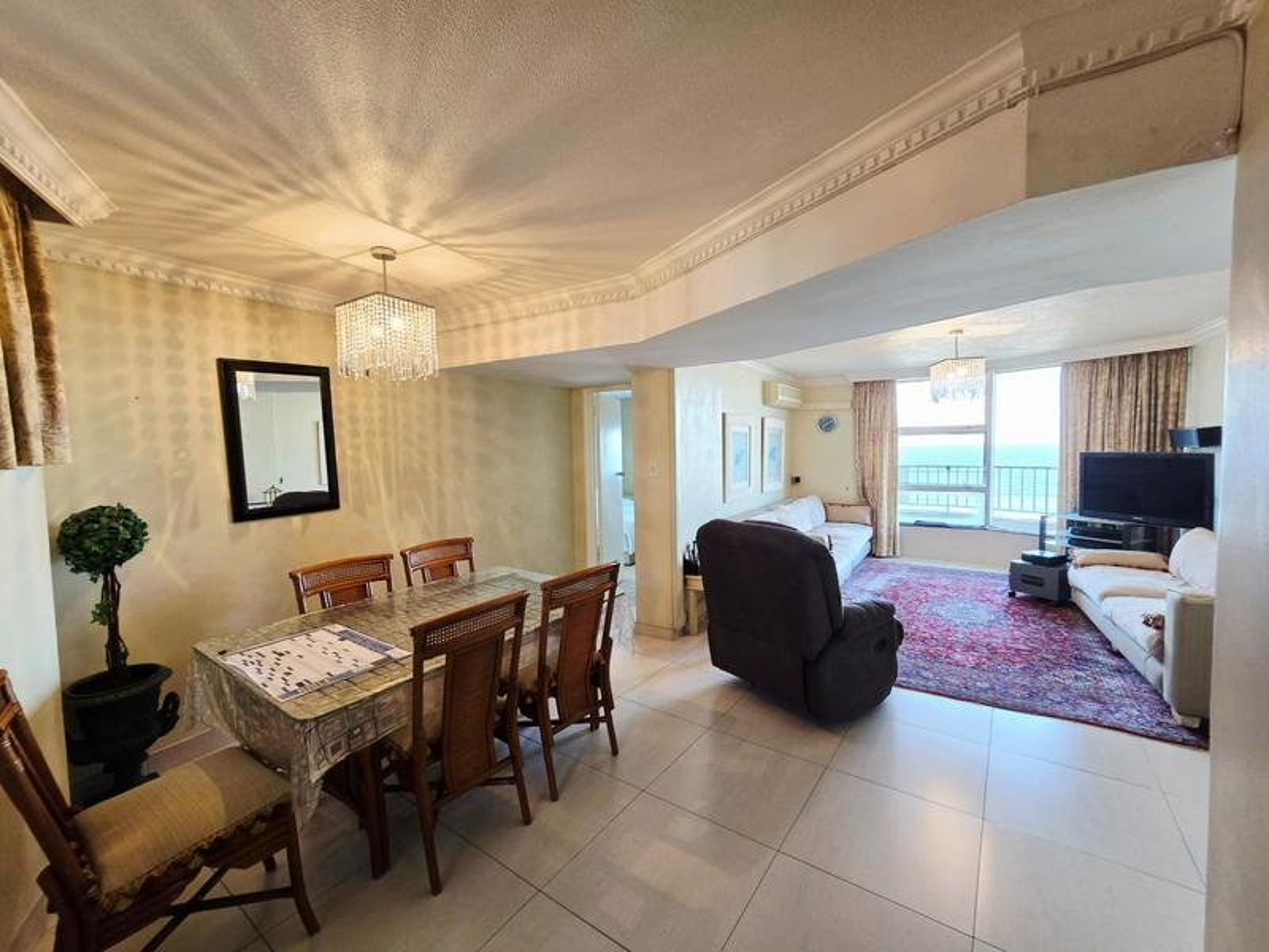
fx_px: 477
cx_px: 634
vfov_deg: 89.9
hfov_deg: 106.2
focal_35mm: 13
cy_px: 476
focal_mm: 2.2
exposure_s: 1/50.3
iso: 125
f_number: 2.2
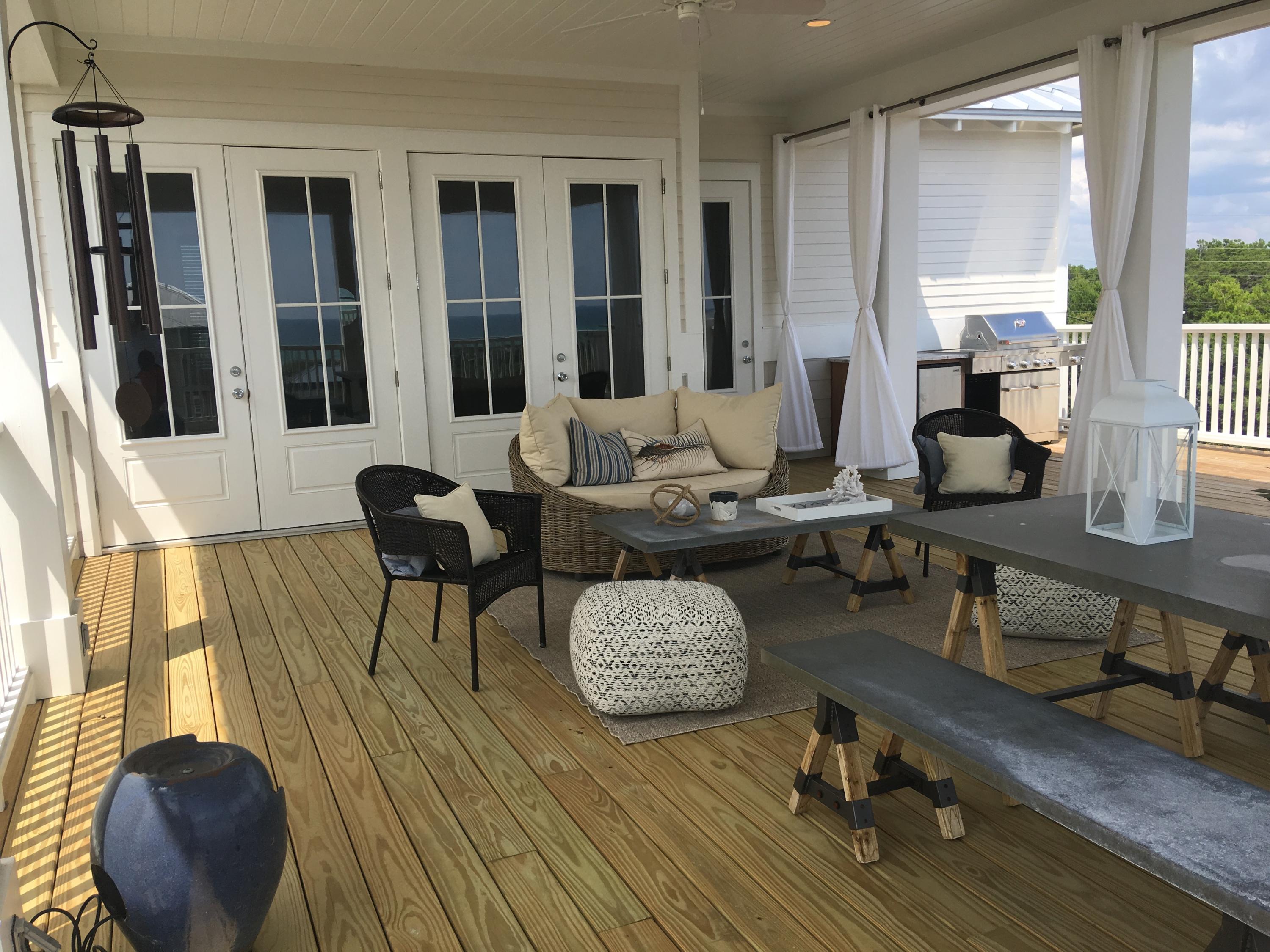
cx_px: 635
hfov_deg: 61.7
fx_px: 1064
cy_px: 476
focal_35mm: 29
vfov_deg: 48.2
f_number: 2.2
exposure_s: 1/986
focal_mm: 4.15
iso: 25
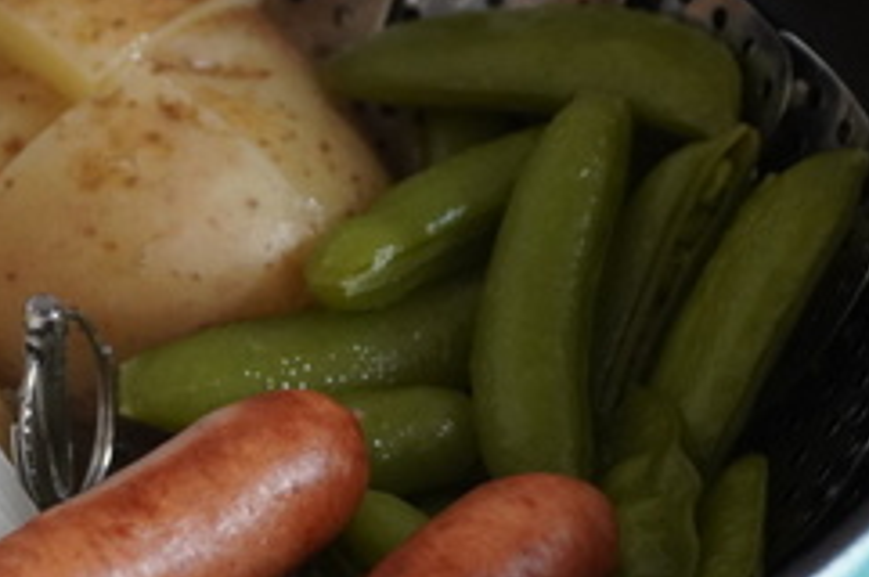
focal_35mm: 148
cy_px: 245
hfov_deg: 13.8
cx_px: 155
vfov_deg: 9.2
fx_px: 3578
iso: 2000
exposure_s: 1/60
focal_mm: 35
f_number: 5.6
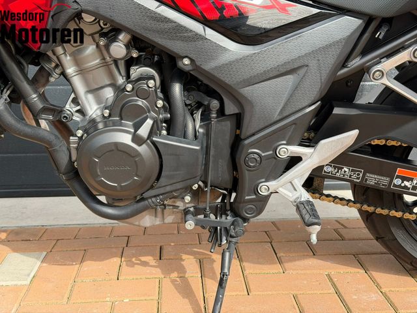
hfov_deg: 39.7
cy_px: 156
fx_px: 578
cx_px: 208
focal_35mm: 48
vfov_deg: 30.3
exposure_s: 1/1013
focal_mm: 6.76
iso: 80
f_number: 1.78
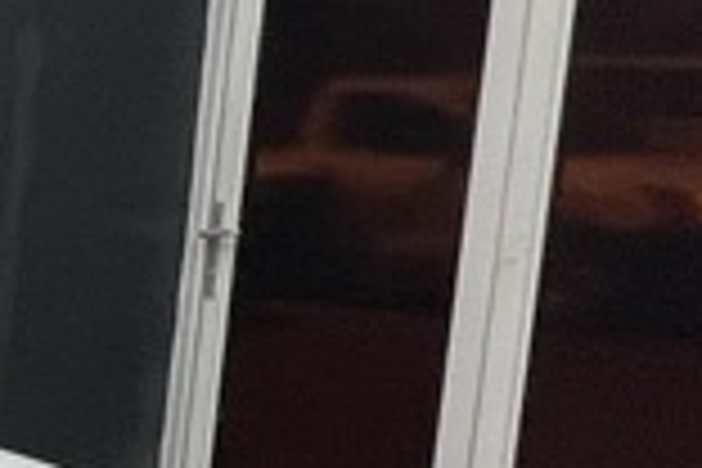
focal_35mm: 89
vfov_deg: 15.3
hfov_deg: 11.7
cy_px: 382
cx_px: -1372
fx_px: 1735
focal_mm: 1.57
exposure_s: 1/100
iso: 125
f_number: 1.8
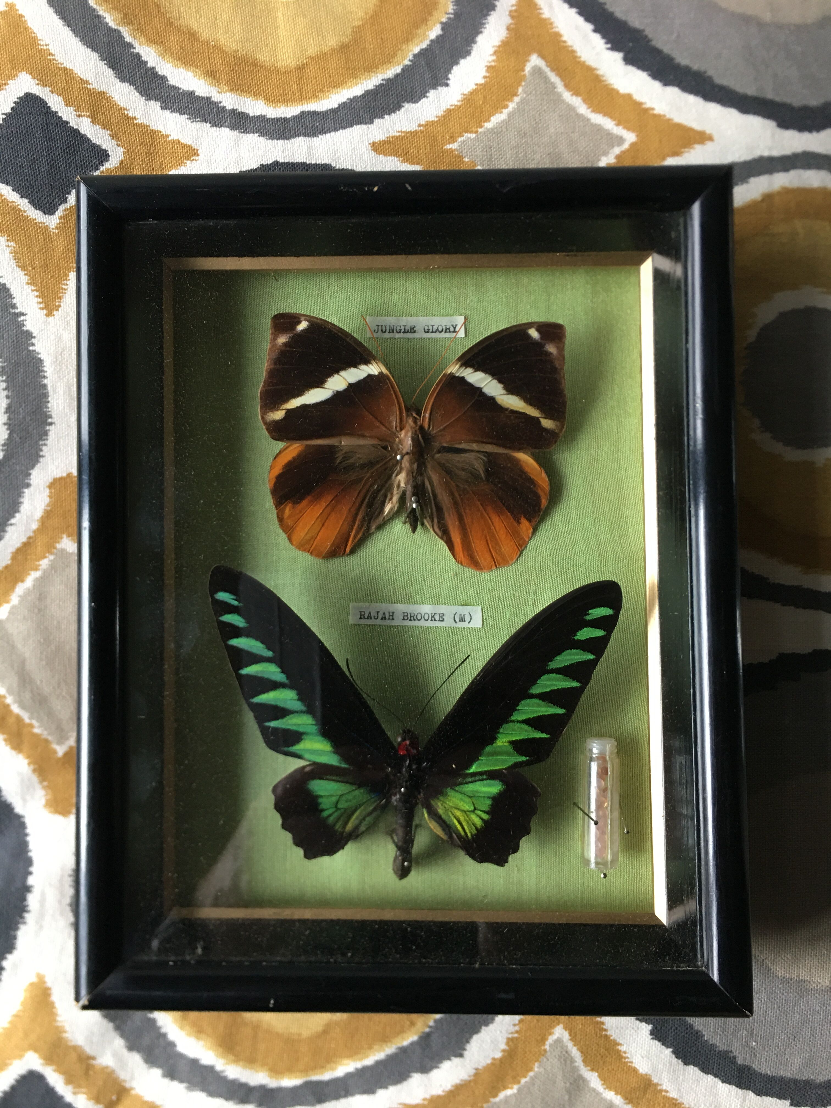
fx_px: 928
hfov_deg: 48.2
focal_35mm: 29
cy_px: 554
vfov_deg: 61.7
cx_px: 416
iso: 64
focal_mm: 4.15
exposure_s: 1/17
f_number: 2.2
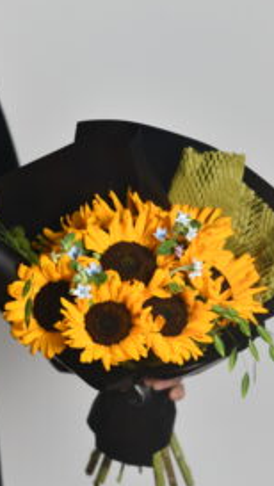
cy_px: 263
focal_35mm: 181
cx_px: 185
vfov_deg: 11.9
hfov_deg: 6.7
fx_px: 2333
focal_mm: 105
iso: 400
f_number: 2.8
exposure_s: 1/100
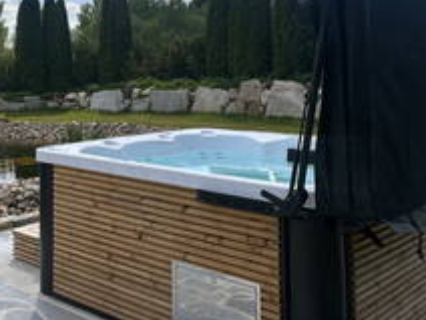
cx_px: 56
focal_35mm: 49
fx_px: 603
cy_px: 70
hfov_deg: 36.8
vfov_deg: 29.1
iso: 50
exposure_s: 1/5952
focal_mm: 6
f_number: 1.6
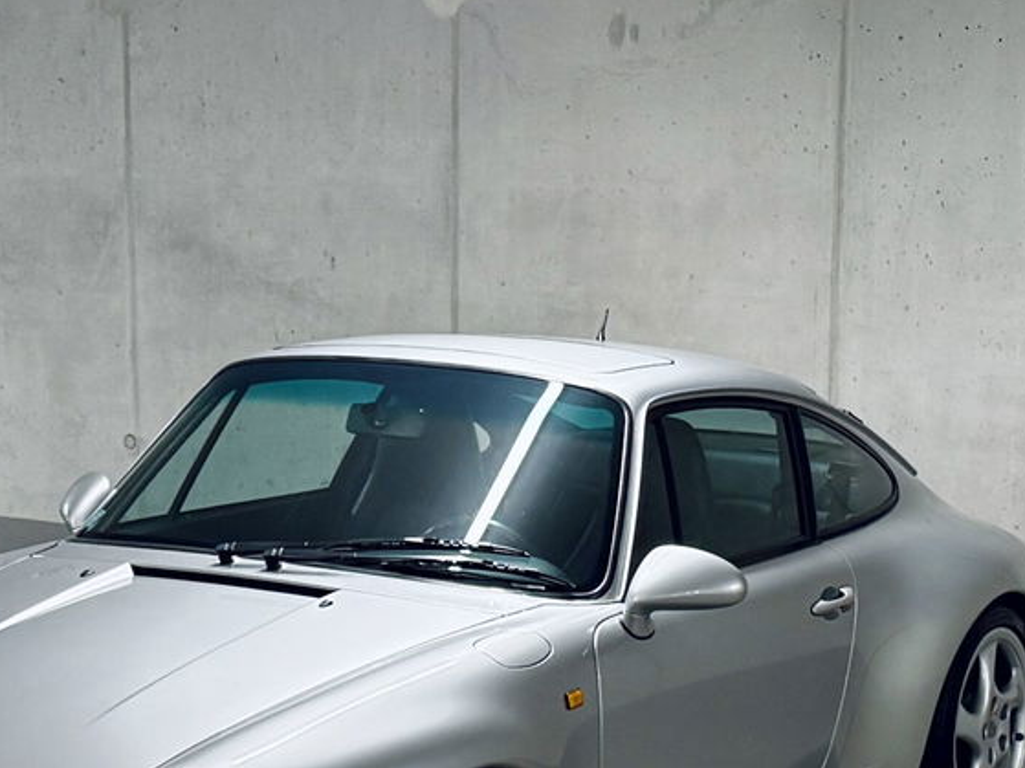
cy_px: 653
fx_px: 1303
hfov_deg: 41.8
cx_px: 273
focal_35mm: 44
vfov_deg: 31.7
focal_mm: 6.76
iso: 250
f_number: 1.78
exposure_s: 1/100
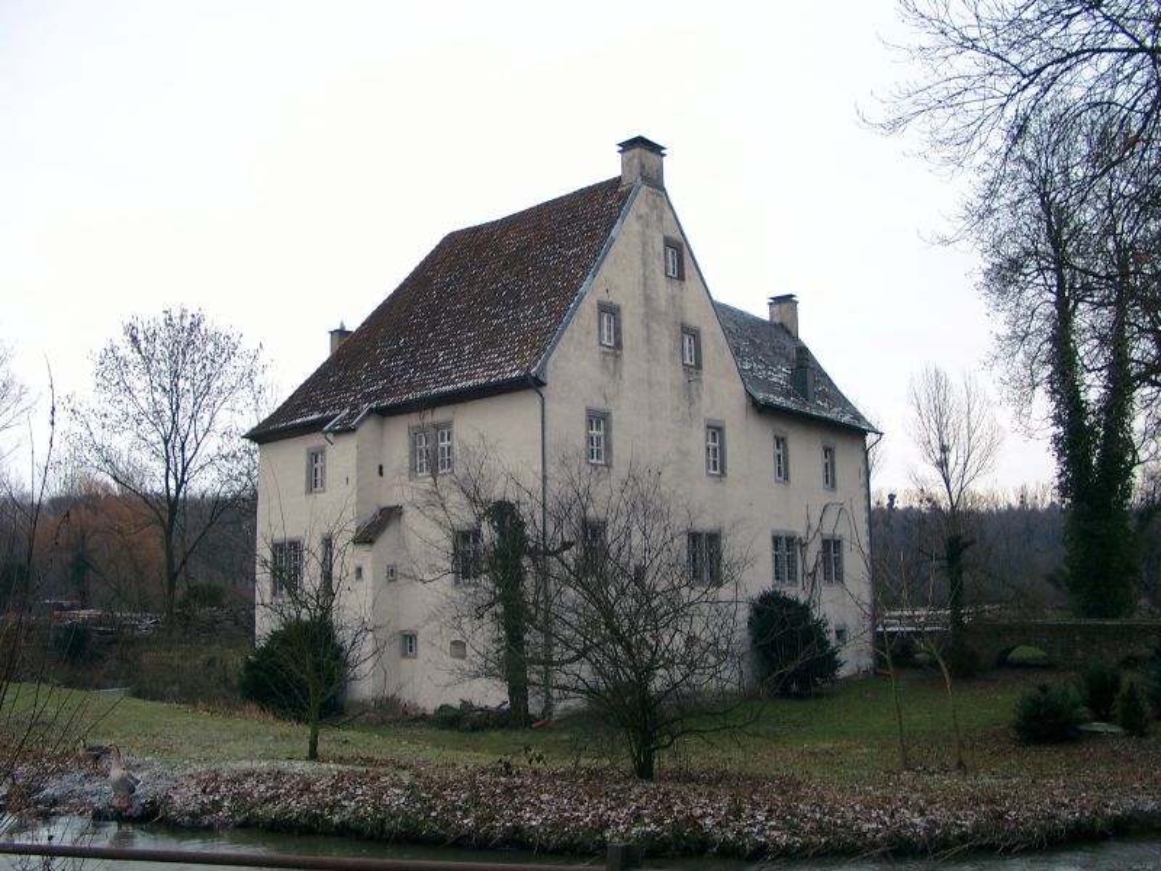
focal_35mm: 34
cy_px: 436
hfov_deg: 54.0
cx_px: 580
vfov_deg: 41.8
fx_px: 1140
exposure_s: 1/75.7
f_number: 2
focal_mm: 7.13
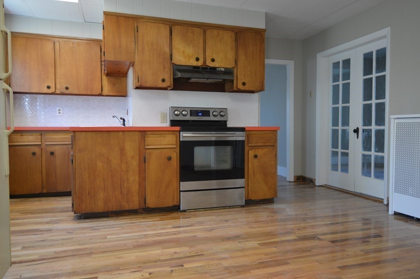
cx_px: 210
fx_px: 297
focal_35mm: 26
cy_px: 140
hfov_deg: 70.5
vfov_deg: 50.3
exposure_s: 1/60
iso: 500
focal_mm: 17
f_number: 4
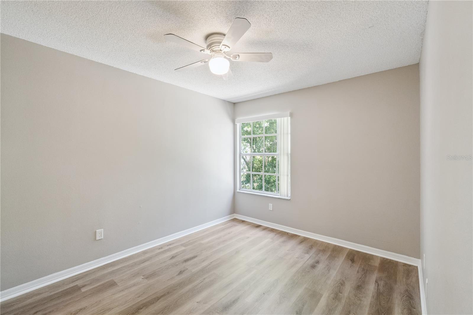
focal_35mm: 15
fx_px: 197
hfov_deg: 100.4
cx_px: 236
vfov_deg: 77.3
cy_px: 158
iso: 1600
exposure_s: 1/20
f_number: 11
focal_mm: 10
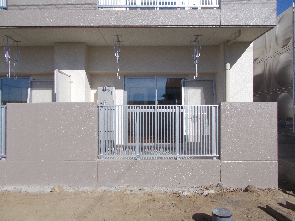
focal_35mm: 26
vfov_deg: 53.1
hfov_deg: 67.3
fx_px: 222
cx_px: 148
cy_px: 110
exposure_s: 1/250
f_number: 8
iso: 80
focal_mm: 4.6
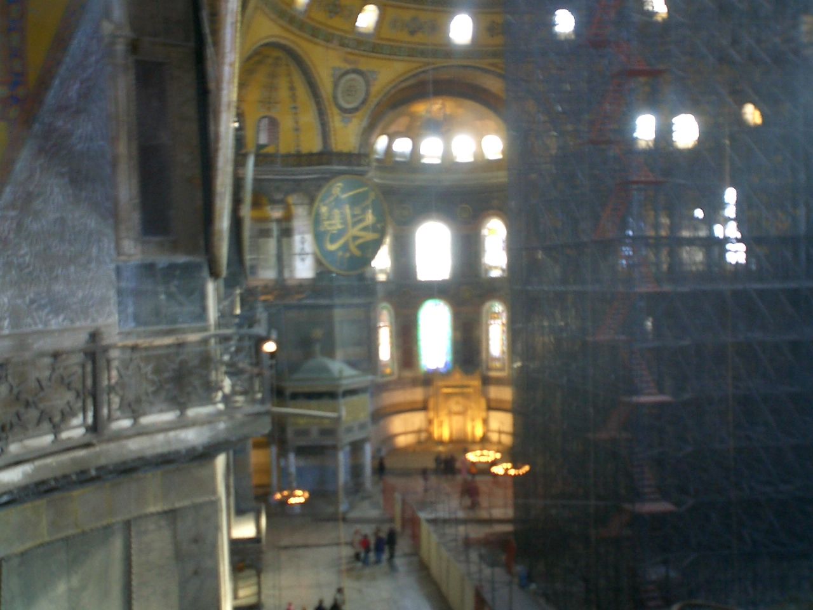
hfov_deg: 50.1
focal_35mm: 37
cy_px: 305
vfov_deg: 38.7
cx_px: 406
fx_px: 869
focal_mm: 5.6
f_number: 3.5
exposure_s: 1/2
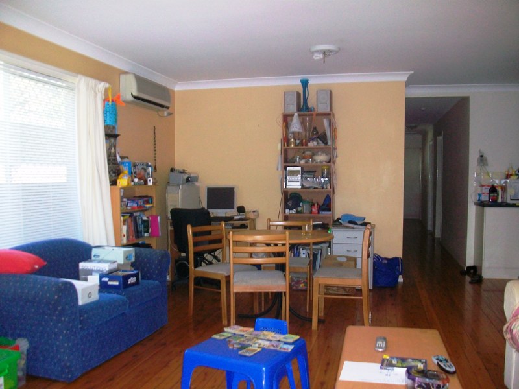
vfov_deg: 44.2
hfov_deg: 56.8
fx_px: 480
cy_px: 194
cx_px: 260
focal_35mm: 32
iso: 160
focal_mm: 5.7
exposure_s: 1/60
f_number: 2.8
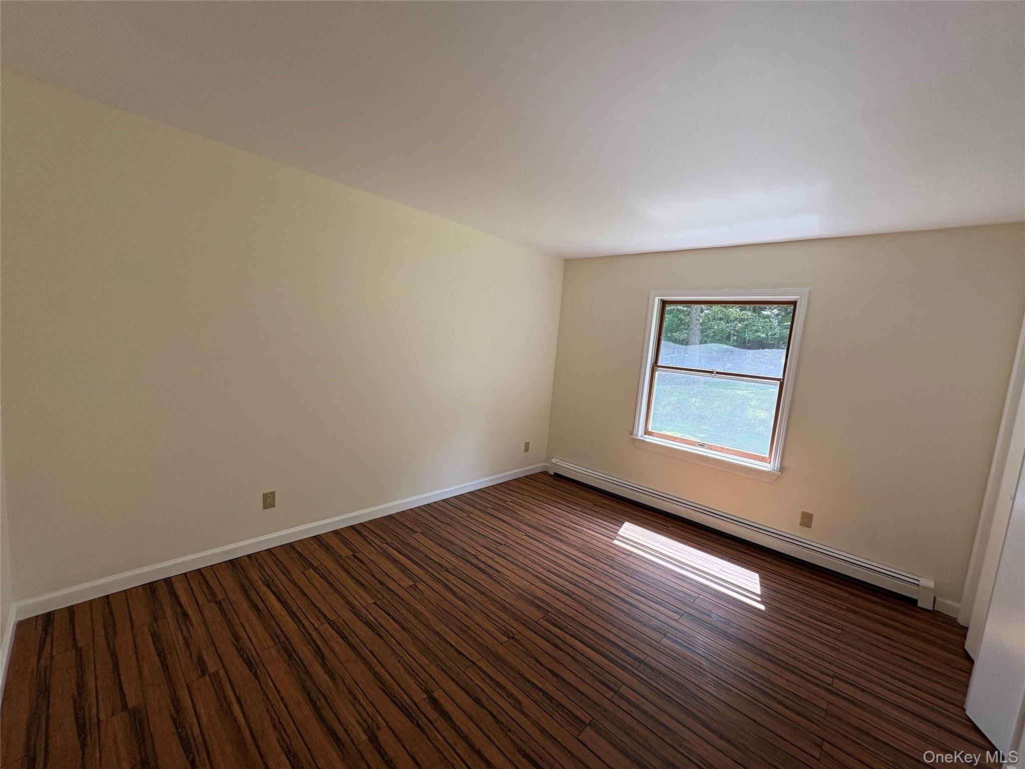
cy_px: 384
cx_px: 512
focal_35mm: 14
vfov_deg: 85.7
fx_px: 415
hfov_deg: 102.1
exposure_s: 1/127
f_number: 2.2
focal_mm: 2.22
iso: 80
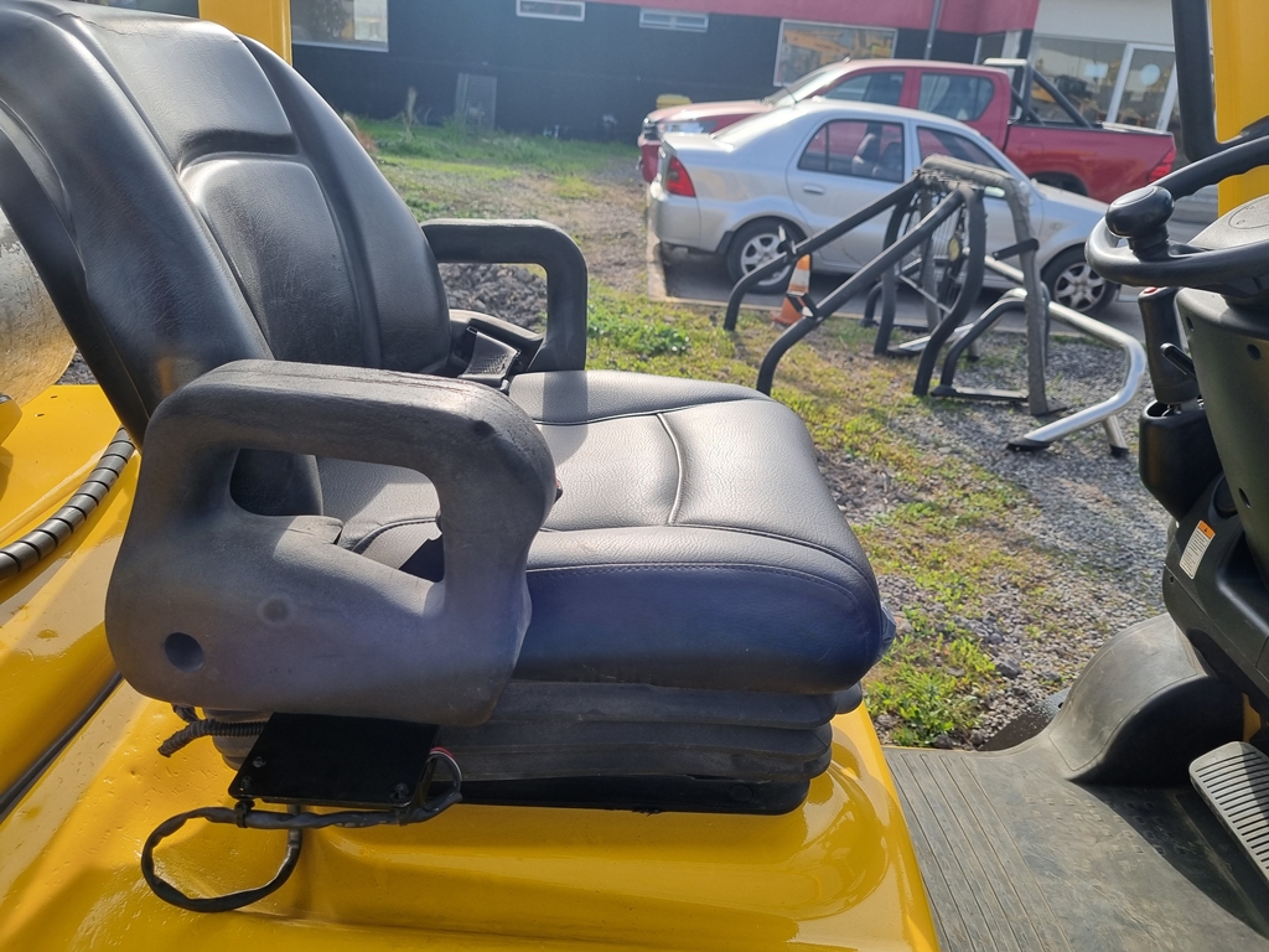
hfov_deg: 67.3
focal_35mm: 26
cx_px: 634
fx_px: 953
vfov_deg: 53.1
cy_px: 476
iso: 50
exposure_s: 1/1052
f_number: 1.8
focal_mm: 5.4
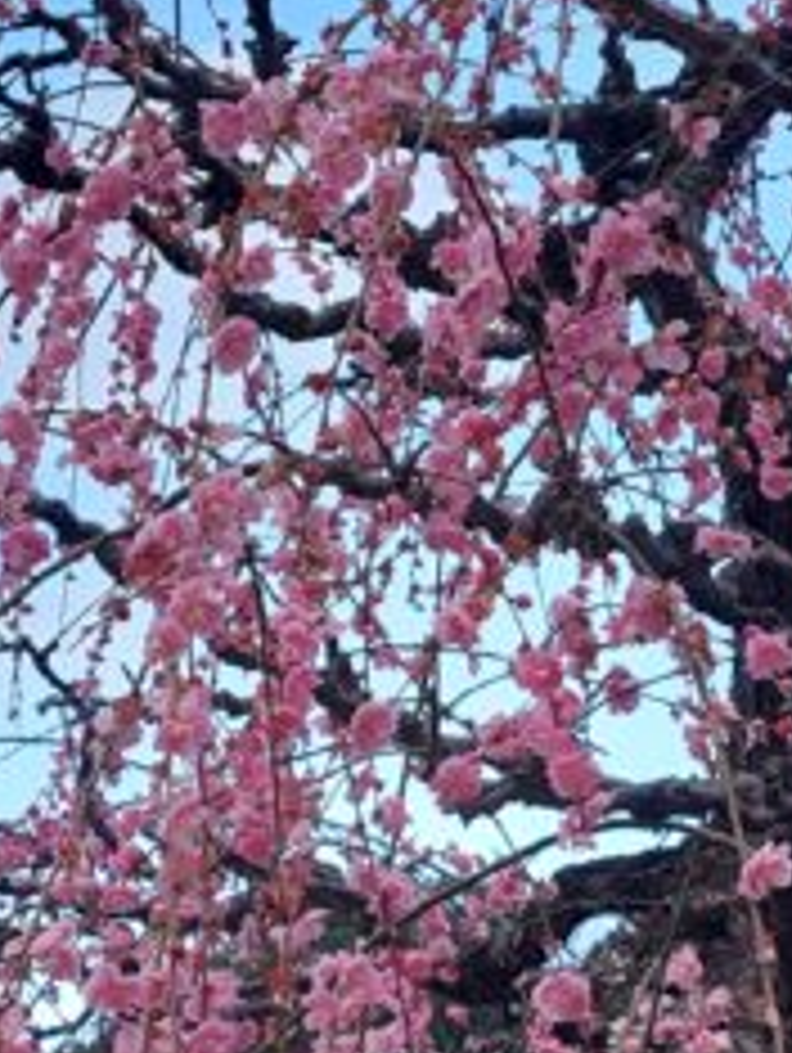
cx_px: 634
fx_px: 3197
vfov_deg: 18.7
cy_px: 680
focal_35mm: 105
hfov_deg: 14.0
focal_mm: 5.23
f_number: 1.8
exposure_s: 1/750
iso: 40
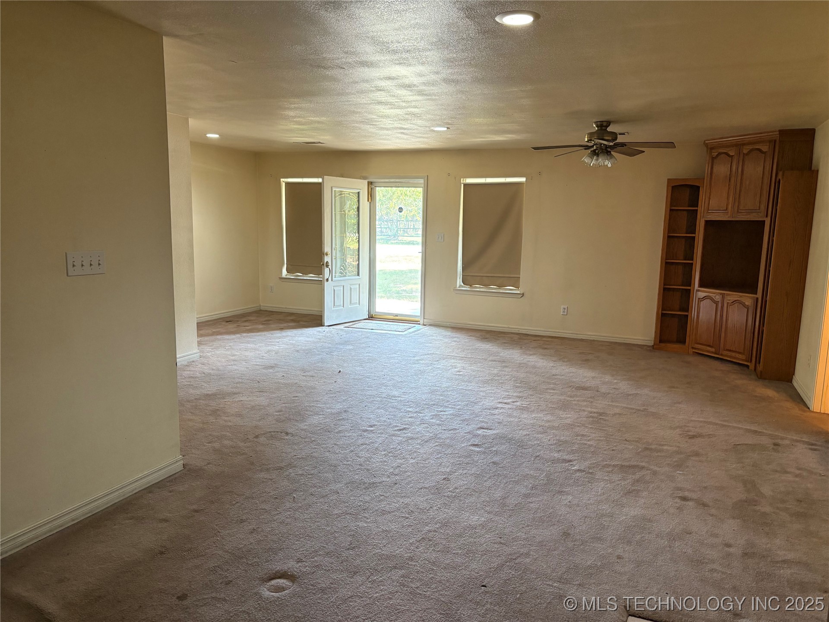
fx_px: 623
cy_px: 311
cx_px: 414
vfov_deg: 53.1
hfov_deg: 67.3
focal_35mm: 26
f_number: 1.6
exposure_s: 1/60
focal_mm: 5.96
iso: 200
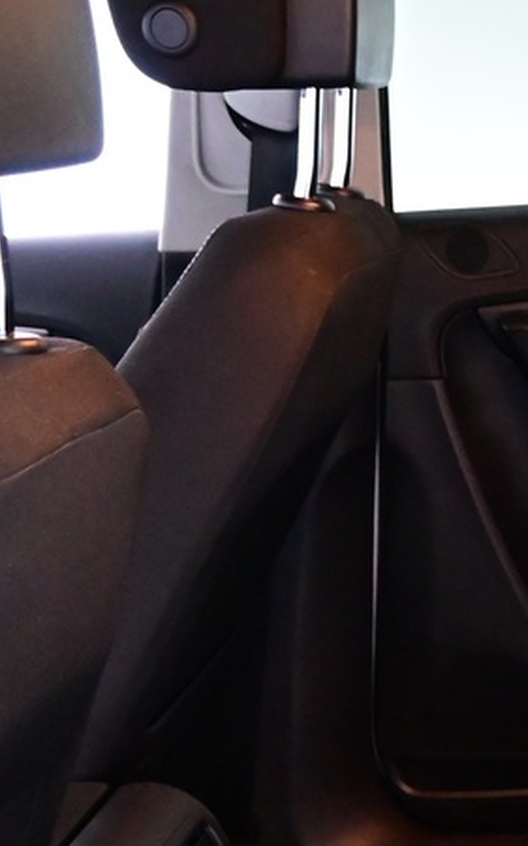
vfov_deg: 22.7
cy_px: 825
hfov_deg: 13.7
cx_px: 870
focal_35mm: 88
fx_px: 2027
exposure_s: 1/25
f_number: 3.5
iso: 4000
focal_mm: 16
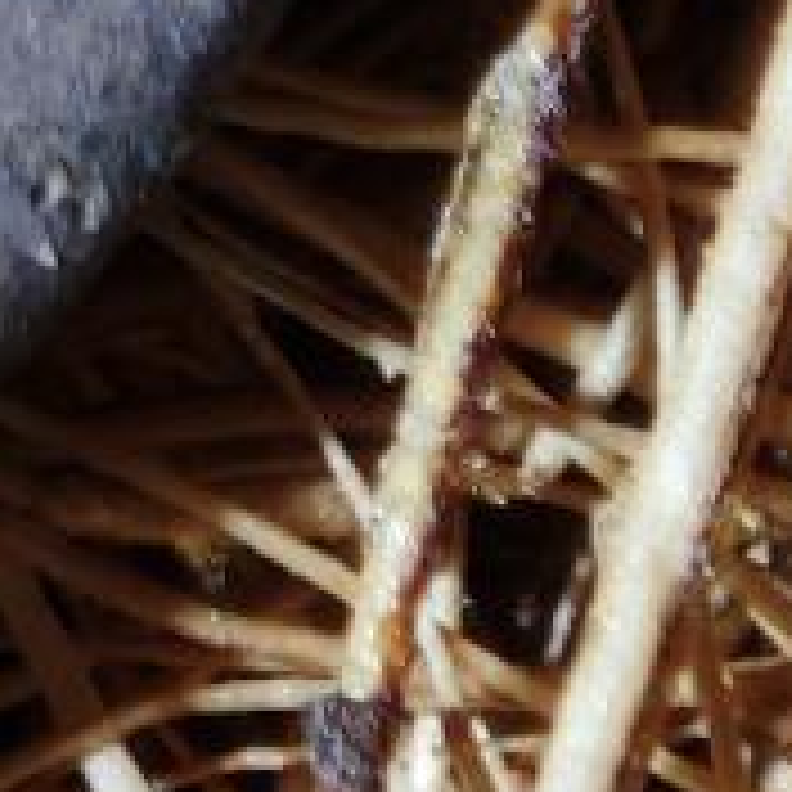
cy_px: -1692
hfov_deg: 2.0
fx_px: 22908
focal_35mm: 885
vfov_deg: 2.0
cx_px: -2223
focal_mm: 9
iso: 125
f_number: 2
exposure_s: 1/100
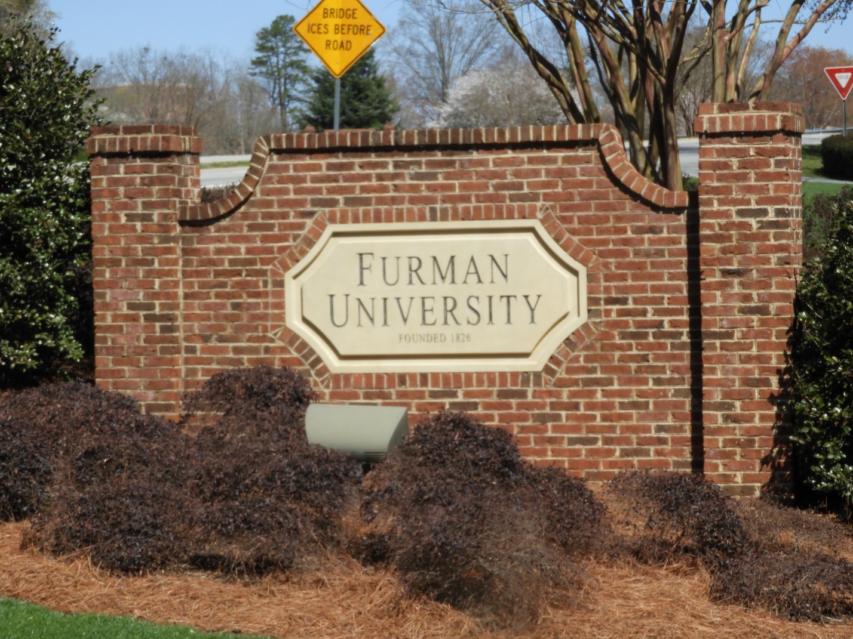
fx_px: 2858
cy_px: 319
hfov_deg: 17.0
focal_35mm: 116
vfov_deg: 12.8
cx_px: 426
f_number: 5
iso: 100
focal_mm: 20.6
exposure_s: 1/800
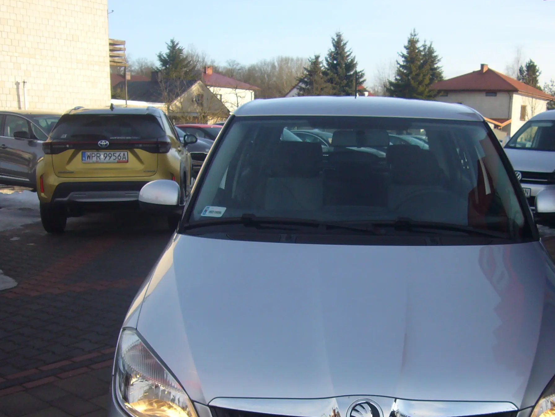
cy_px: 312
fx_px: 705
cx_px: 362
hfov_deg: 42.5
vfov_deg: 32.3
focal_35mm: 44
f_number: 2.8
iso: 80
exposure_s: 1/400
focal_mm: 4.6
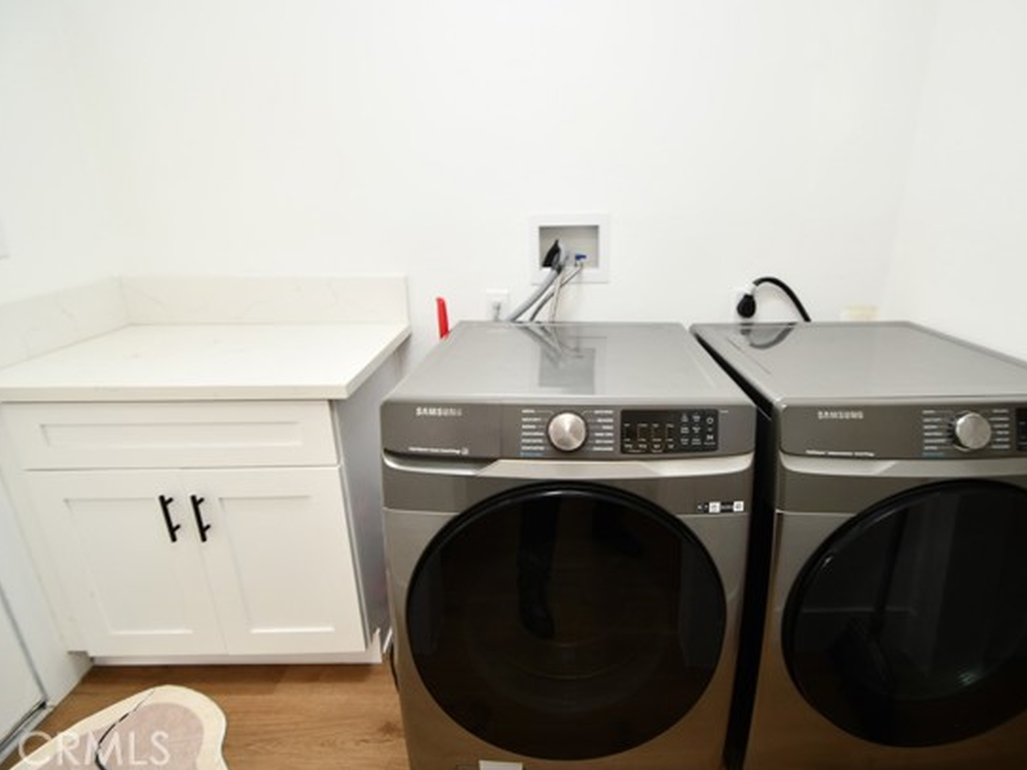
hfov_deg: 90.6
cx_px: 577
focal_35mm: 17
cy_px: 372
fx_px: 504
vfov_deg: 74.7
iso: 280
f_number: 4
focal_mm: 10
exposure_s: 1/60
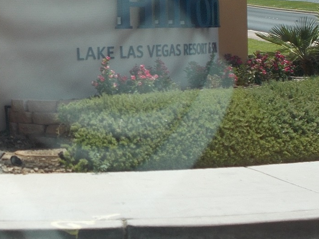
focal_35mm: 97
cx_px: 43
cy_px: 93
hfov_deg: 19.9
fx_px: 894
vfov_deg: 15.2
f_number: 4.5
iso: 80
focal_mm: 9
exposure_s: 1/500
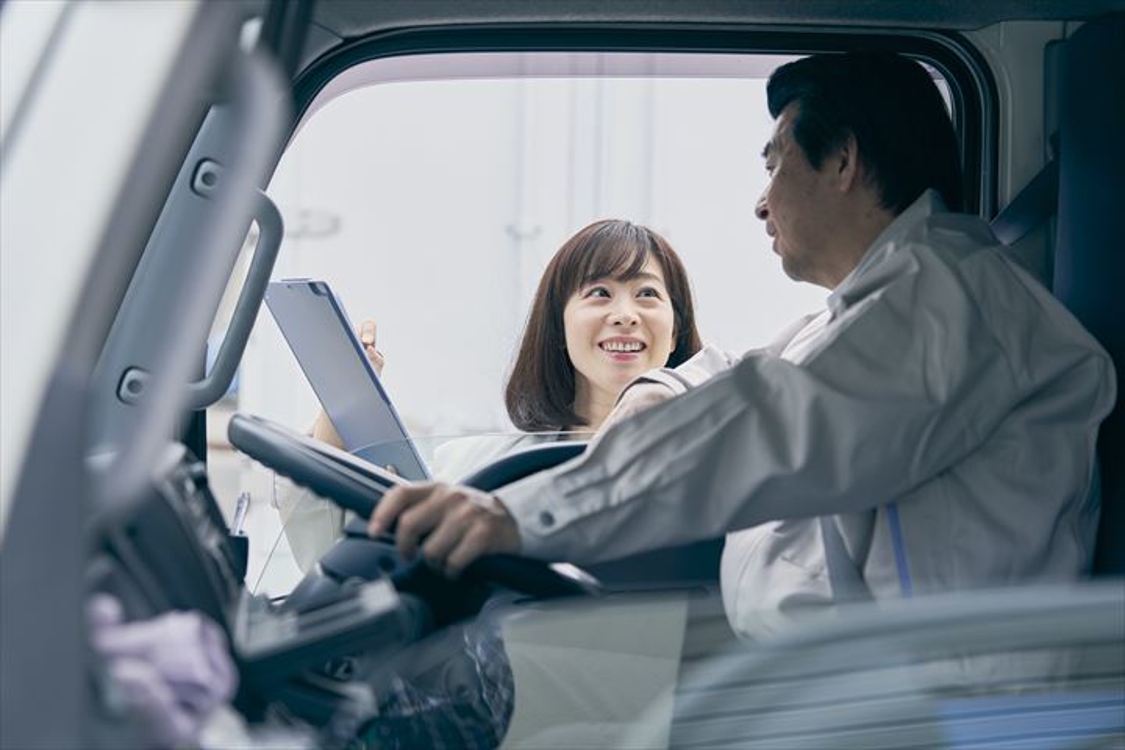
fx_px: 2187
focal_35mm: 70
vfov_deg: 19.5
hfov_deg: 28.8
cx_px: 562
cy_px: 375
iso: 100
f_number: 3.2
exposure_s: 1/500
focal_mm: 70
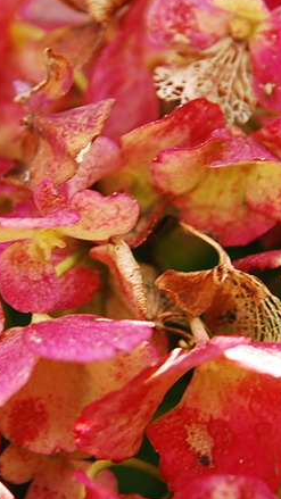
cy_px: 236
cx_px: 74
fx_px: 3404
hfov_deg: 4.7
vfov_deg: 8.4
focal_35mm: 257
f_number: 4.5
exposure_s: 1/60
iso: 100
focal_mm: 70
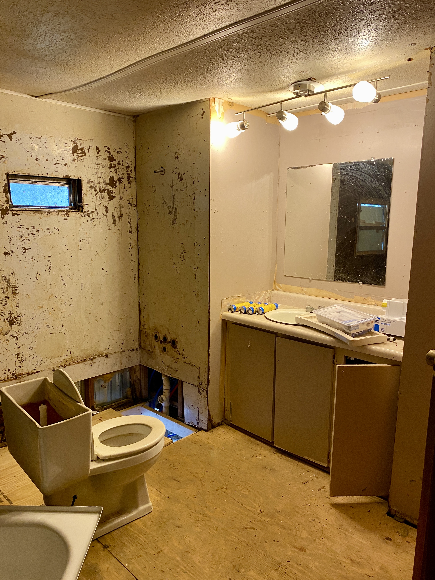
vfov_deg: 67.3
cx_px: 218
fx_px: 436
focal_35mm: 26
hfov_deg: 53.1
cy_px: 290
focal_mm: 4.25
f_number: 1.8
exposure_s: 1/60
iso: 160
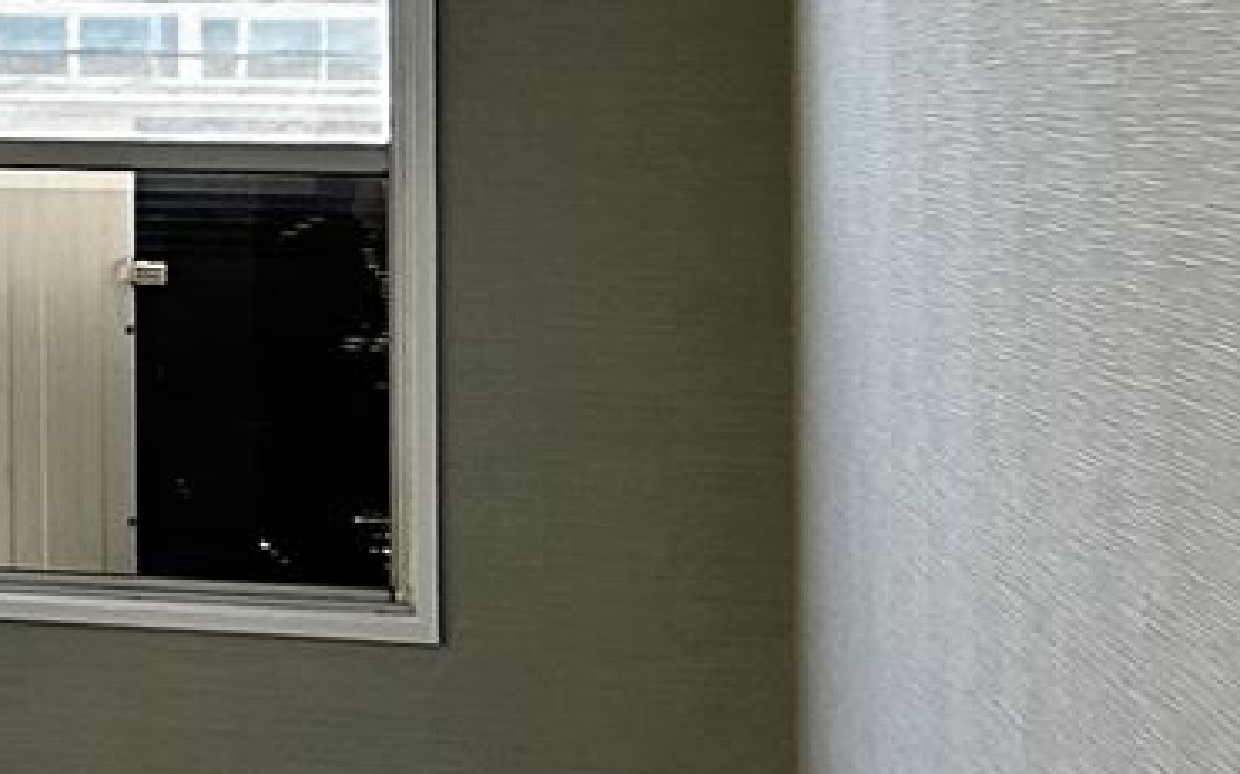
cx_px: -2237
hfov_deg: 10.3
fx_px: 5372
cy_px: -198
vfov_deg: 8.1
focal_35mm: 159
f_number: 1.5
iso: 50
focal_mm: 5.7
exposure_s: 1/340
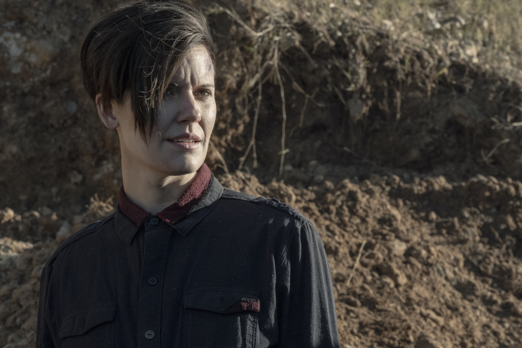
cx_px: 261
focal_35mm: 210
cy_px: 174
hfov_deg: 9.8
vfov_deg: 6.5
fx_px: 3045
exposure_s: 1/500
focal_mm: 140
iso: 1600
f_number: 16
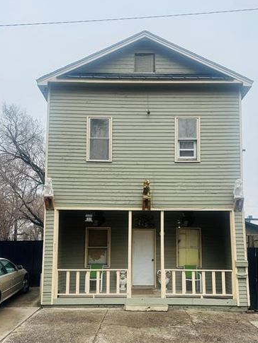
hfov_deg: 42.9
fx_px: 328
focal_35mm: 33
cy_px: 210
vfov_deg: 54.8
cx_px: 141
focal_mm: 6.76
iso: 80
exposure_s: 1/1637
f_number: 1.78
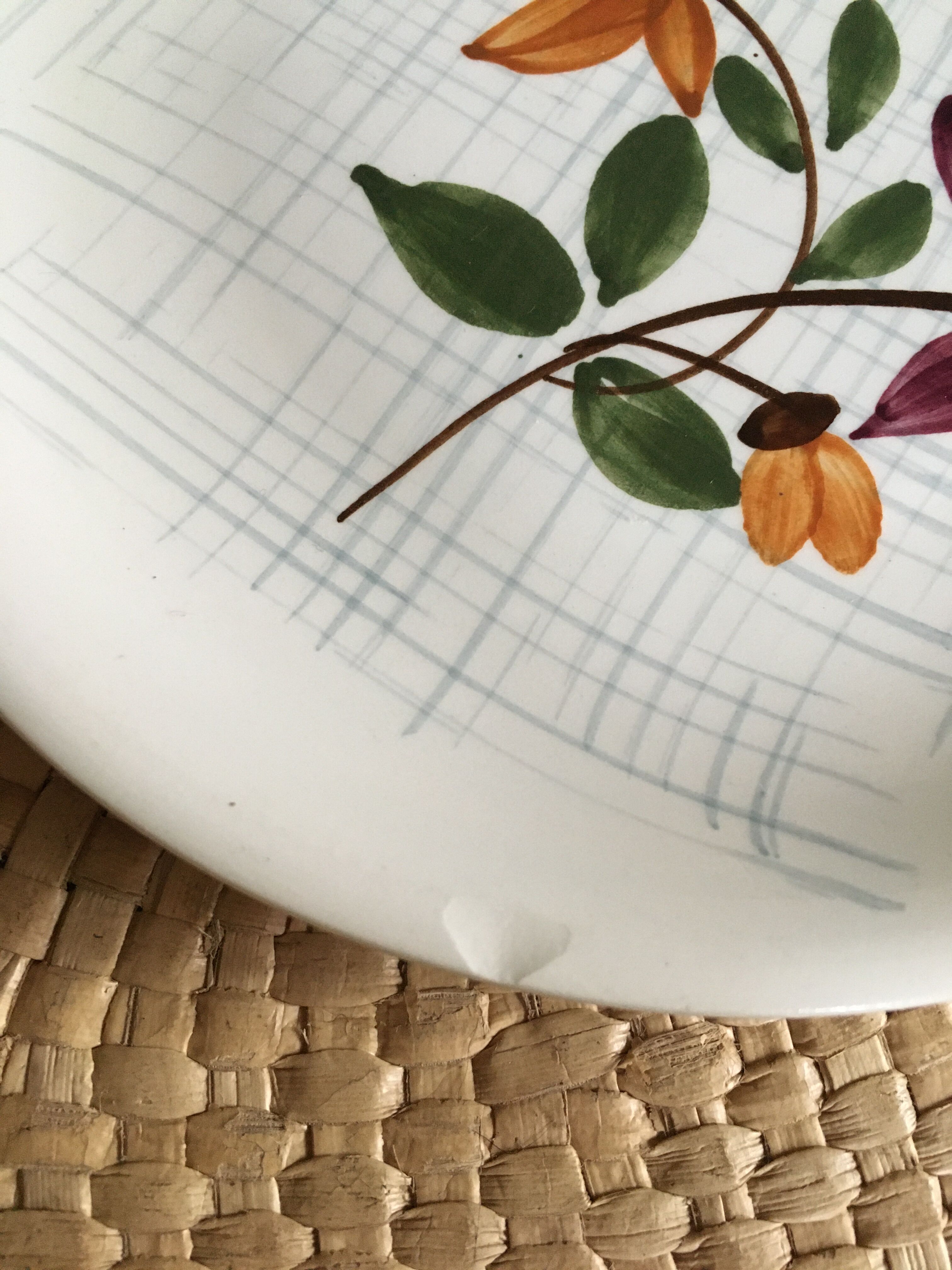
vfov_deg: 61.7
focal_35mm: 29
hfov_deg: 48.2
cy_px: 635
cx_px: 476
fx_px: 1063
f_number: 2.2
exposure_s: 1/25
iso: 200
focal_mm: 4.15
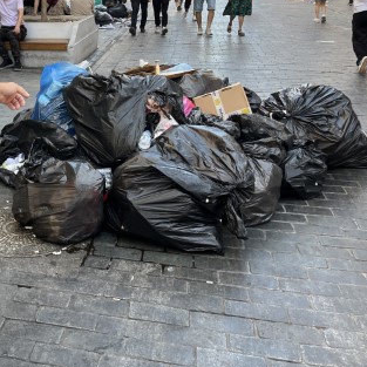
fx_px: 564
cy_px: 120
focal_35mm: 47
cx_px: 0
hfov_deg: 33.1
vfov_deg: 35.7
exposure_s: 1/251
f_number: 1.6
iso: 40
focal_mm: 5.1
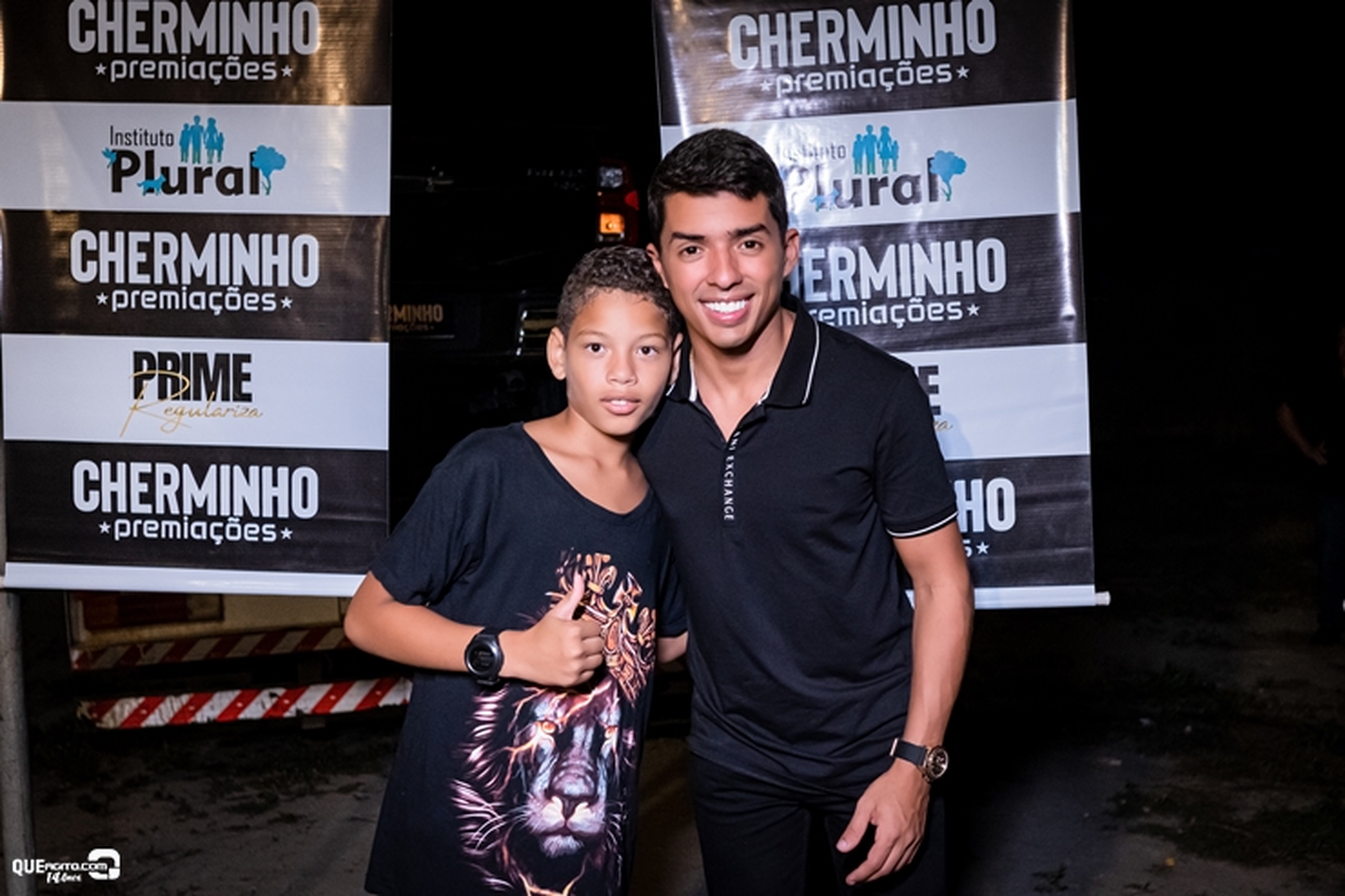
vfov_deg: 36.9
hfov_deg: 53.1
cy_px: 448
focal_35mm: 36
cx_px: 672
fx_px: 1345
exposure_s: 1/320
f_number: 2.8
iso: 2500
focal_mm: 24
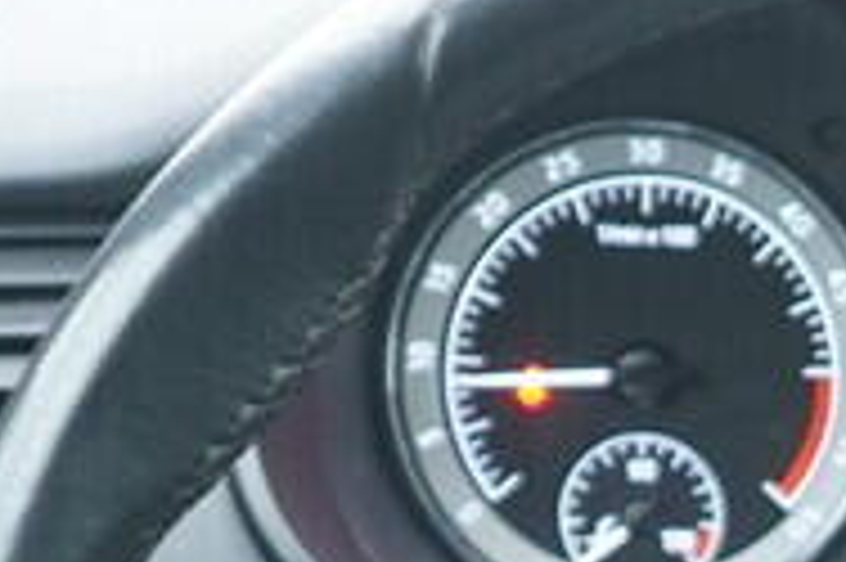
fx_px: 4602
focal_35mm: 196
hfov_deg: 10.3
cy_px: 1149
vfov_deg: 6.8
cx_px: 1130
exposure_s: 1/40
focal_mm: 24
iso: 640
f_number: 2.8
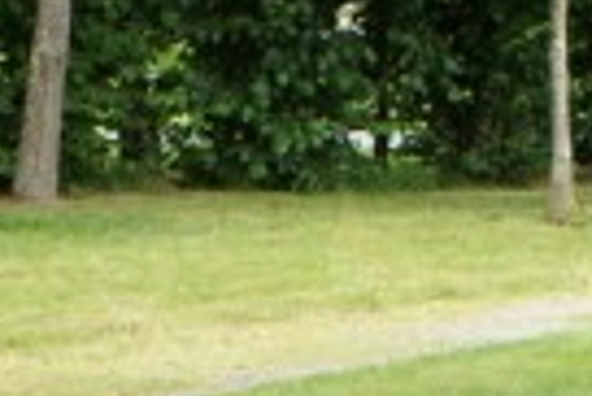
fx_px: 3720
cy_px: 735
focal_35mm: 226
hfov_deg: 9.1
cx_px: 248
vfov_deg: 6.0
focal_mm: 20
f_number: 4
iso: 160
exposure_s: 1/160
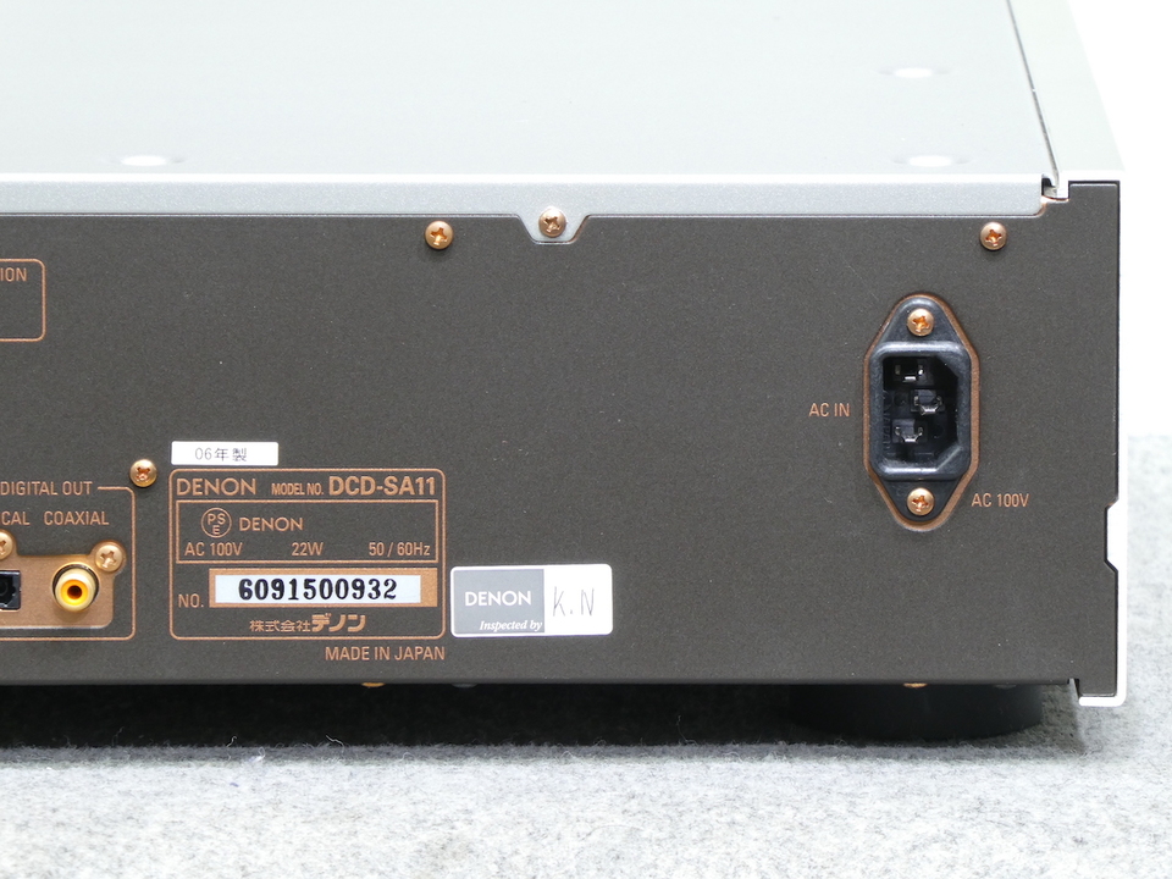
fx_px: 10902
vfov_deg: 4.6
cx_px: 586
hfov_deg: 6.2
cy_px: 440
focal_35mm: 322
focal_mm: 57.7
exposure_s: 1/2.5
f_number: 5.9
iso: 200
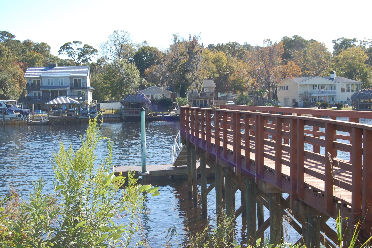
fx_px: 588
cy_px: 124
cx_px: 186
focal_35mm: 57
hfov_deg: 35.1
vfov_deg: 23.7
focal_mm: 38
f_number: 8
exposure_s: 1/200
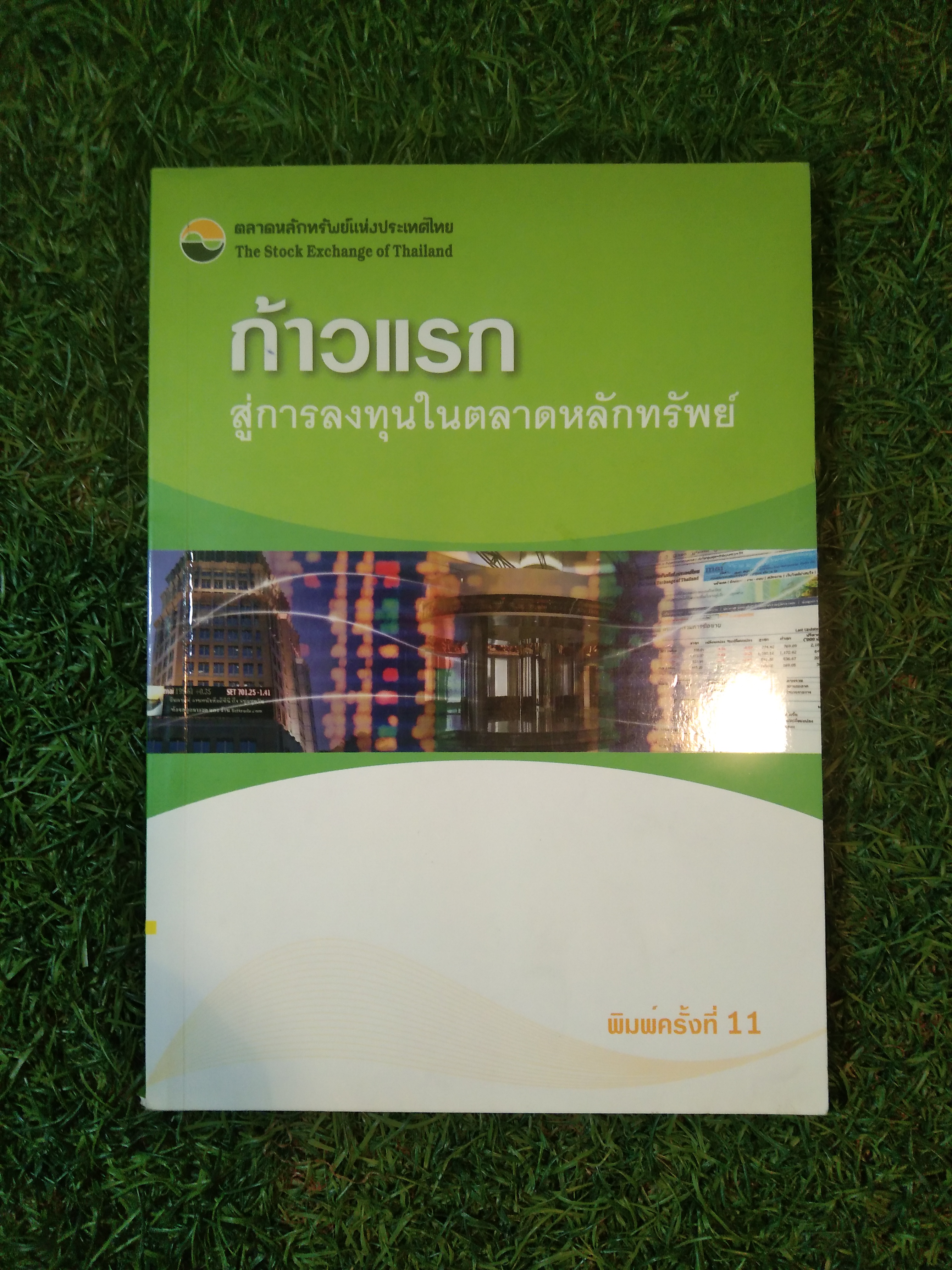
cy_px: 635
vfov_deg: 60.0
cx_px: 476
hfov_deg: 46.8
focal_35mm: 30
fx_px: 1100
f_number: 2.2
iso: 298
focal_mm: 3.65
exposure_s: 1/33
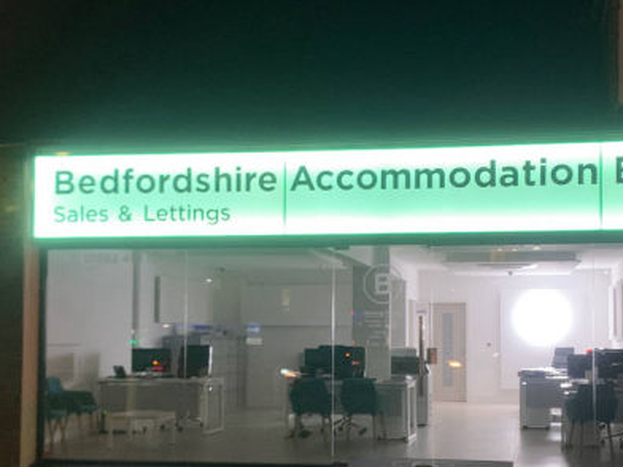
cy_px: 295
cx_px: 366
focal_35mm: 53
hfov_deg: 36.1
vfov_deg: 27.4
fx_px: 954
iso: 500
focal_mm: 4.25
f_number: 1.8
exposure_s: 1/30
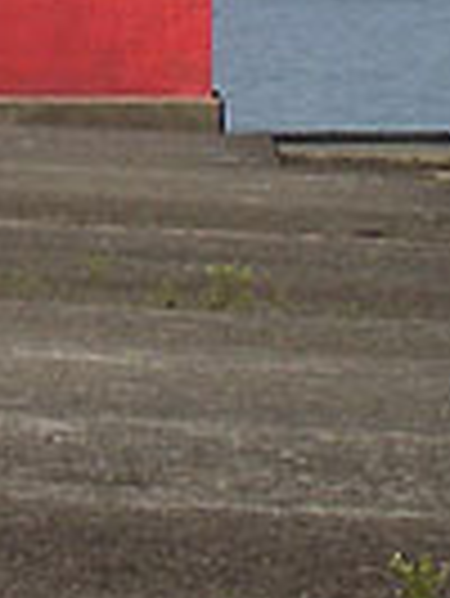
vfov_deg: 4.7
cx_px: -36
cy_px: -418
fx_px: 7164
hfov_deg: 3.6
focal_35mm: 414
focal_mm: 17.4
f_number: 4.9
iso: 100
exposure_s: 1/478
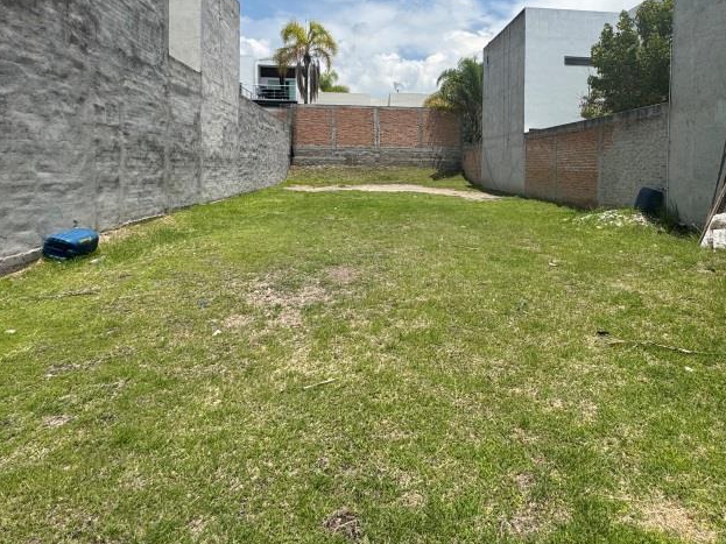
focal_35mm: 23
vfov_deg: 57.5
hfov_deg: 73.5
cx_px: 417
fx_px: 482
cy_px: 178
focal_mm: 2.22
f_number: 2.2
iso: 40
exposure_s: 1/2770
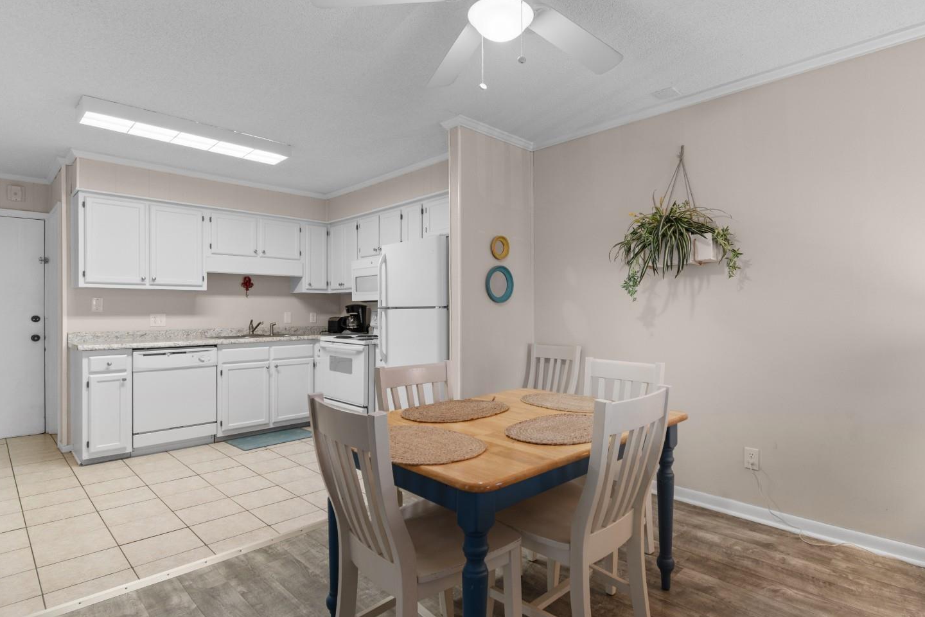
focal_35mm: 18
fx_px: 462
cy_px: 298
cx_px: 491
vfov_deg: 67.4
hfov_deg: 89.9
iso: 100
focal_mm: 11
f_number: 4.8
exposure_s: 2
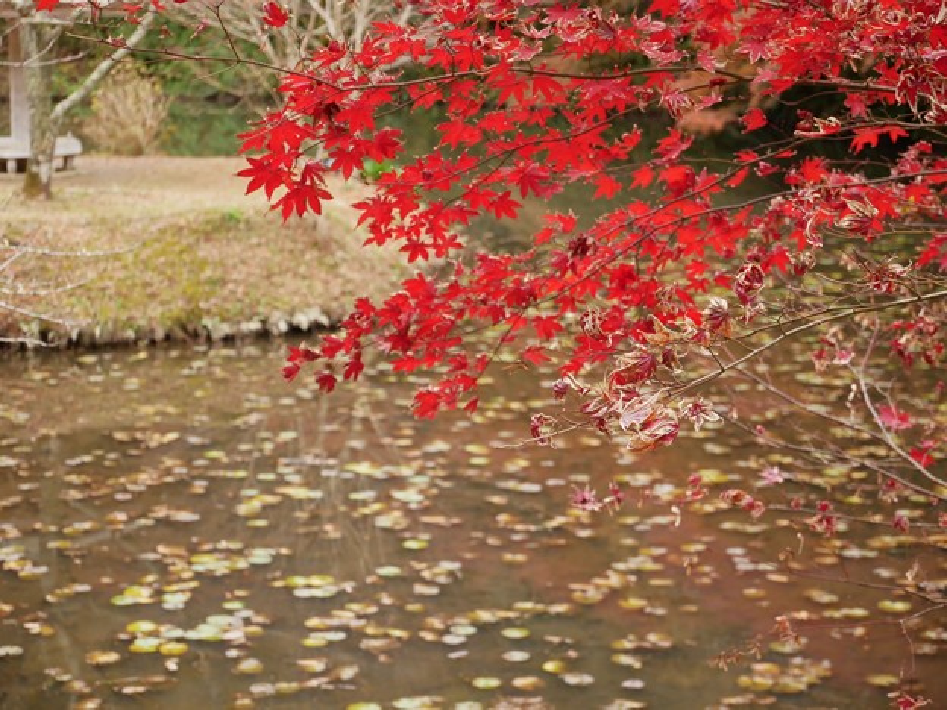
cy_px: 355
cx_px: 474
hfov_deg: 26.3
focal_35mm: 74
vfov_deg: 19.9
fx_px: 2024
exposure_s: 1/80
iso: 400
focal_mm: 37
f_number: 5.6
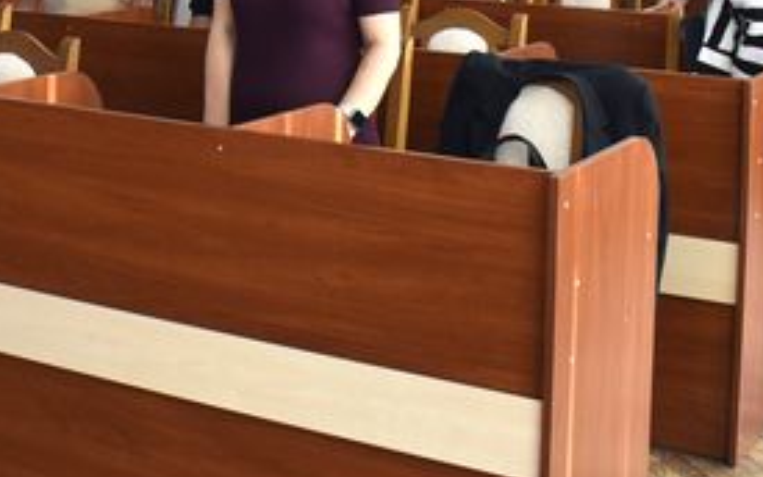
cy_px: -161
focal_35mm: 75
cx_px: 42
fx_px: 1560
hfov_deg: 26.3
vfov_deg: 16.4
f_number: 6.3
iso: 400
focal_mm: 18
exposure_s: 1/160
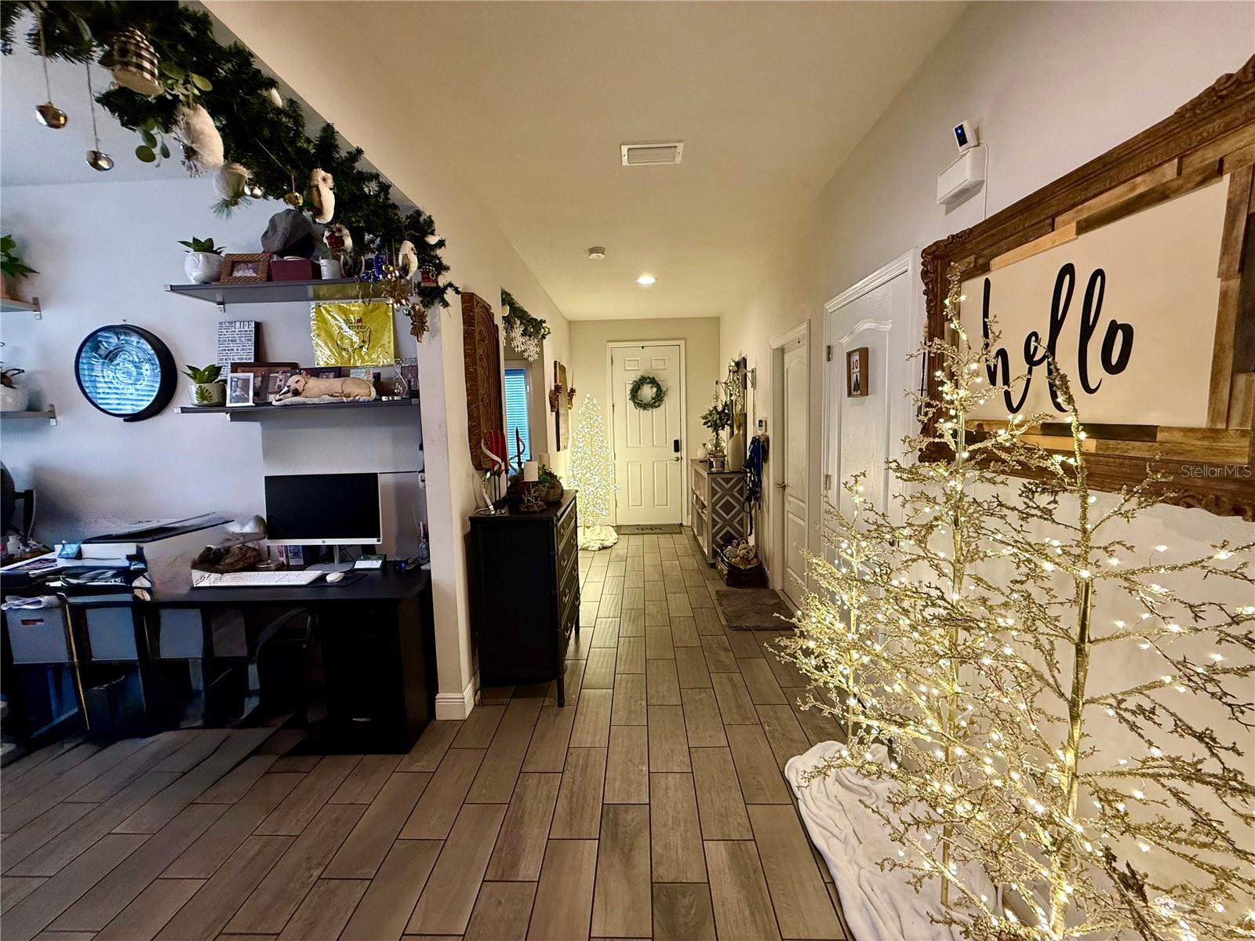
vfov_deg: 85.7
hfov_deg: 102.1
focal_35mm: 14
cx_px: 628
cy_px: 470
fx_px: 508
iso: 250
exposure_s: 1/60
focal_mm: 2.22
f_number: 2.2
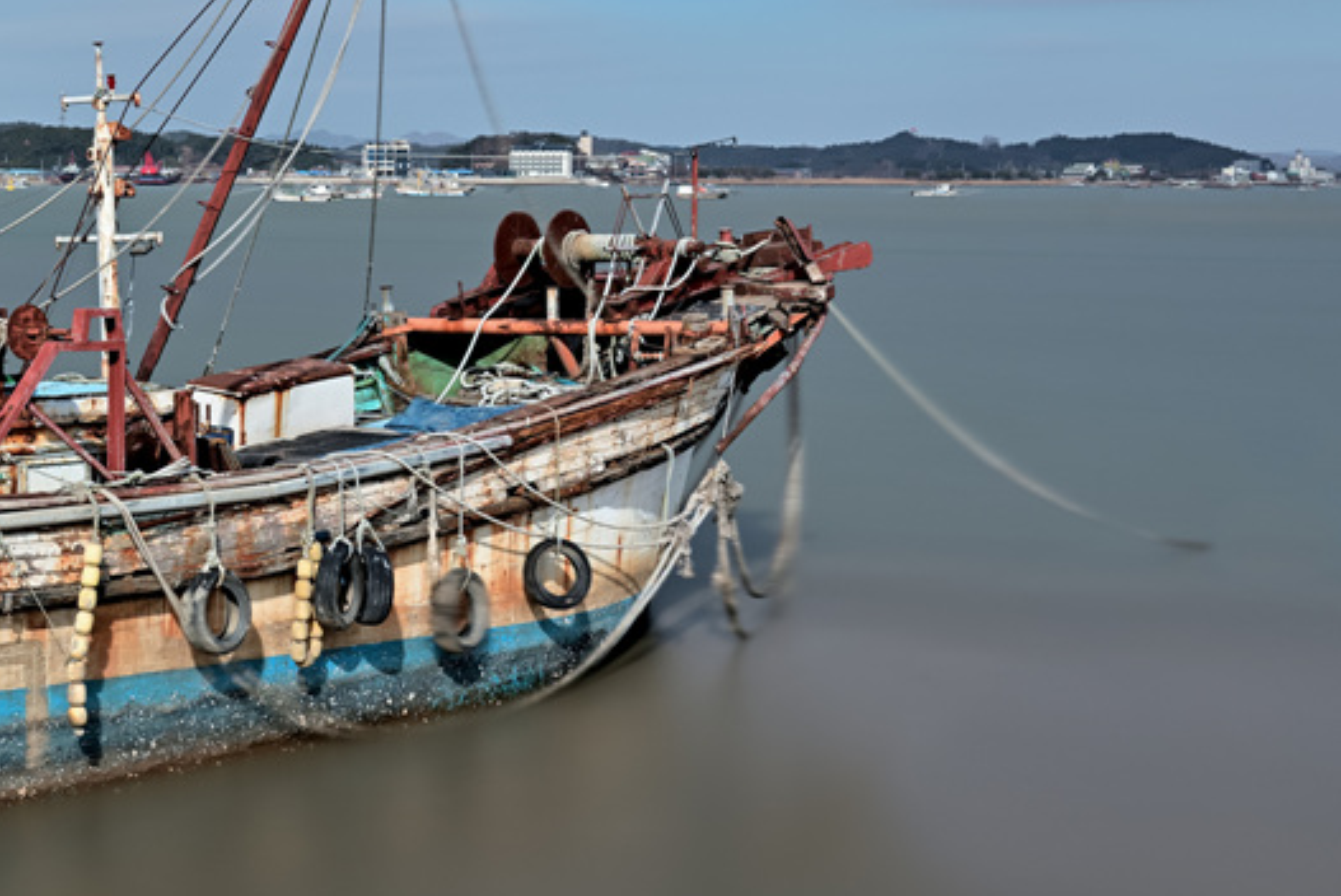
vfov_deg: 20.2
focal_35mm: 67
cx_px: -51
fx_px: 2502
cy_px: 318
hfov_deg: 27.9
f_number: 9
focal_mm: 29.5
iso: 64
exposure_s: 480
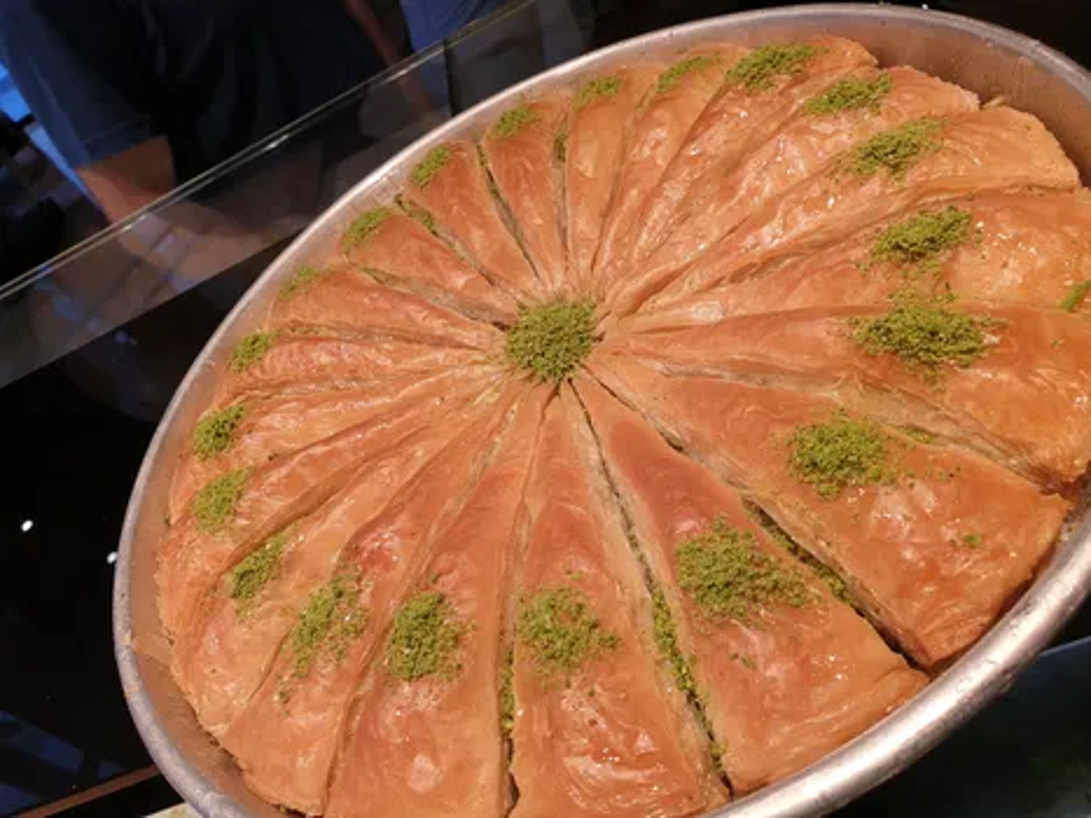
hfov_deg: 67.3
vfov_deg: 53.0
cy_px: 409
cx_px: 546
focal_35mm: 26
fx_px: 819
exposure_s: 1/131
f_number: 2.4
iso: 50
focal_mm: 4.3
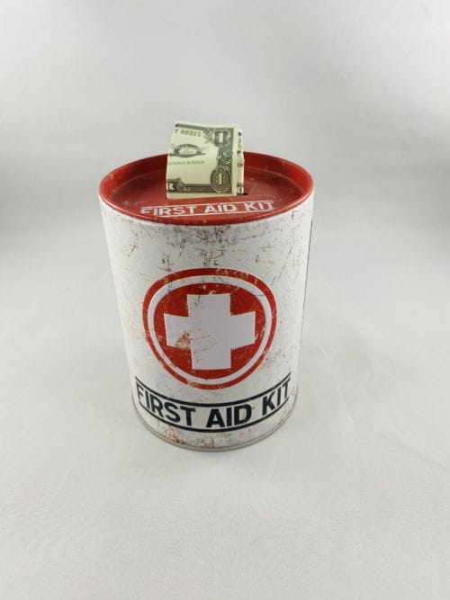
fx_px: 451
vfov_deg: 67.3
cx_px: 225
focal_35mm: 26
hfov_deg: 53.0
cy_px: 300
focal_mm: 4.25
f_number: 1.8
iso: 40
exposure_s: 1/100
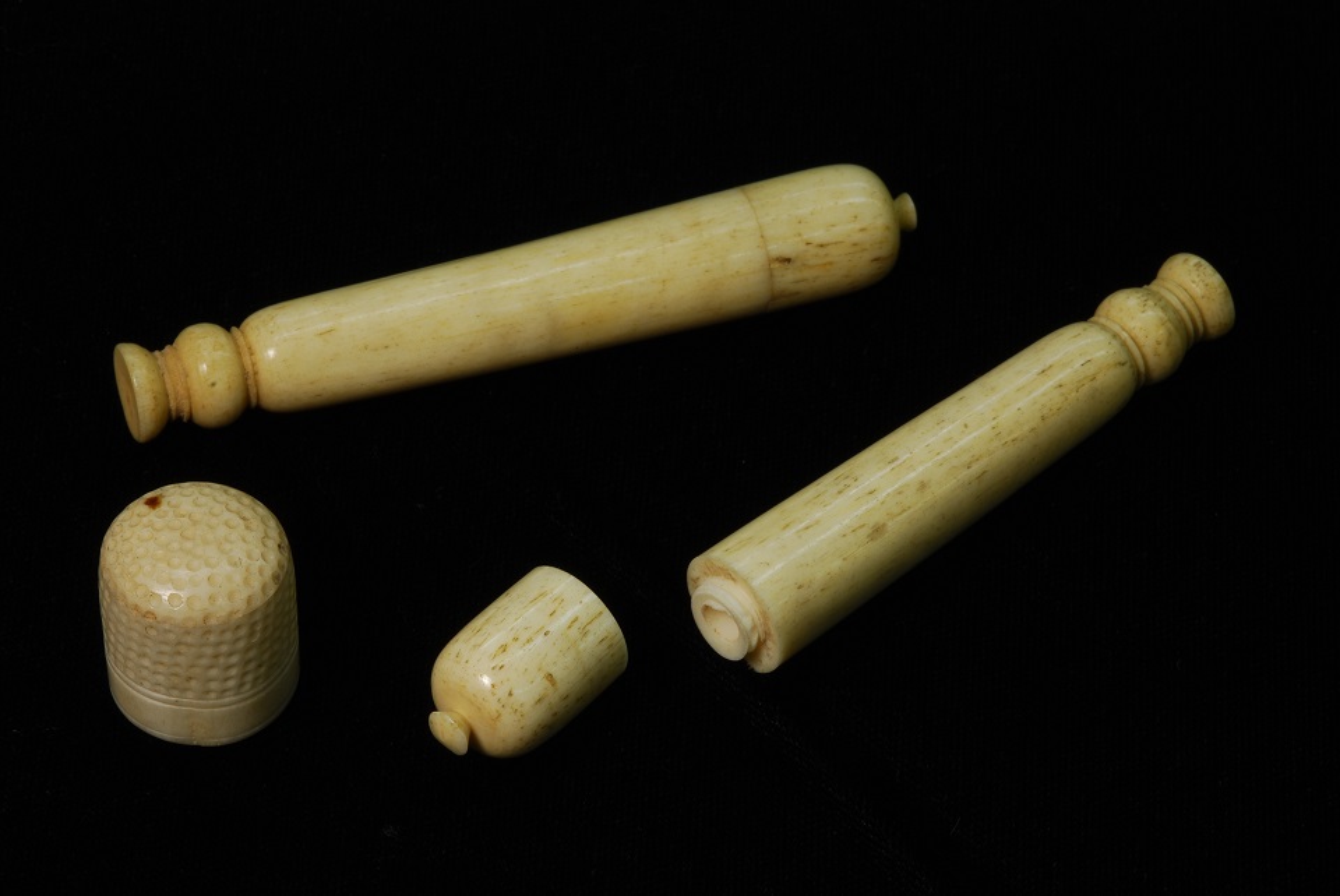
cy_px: 448
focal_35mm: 158
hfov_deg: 13.0
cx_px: 670
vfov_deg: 8.7
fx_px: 5868
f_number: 22
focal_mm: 105
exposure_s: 1
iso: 100
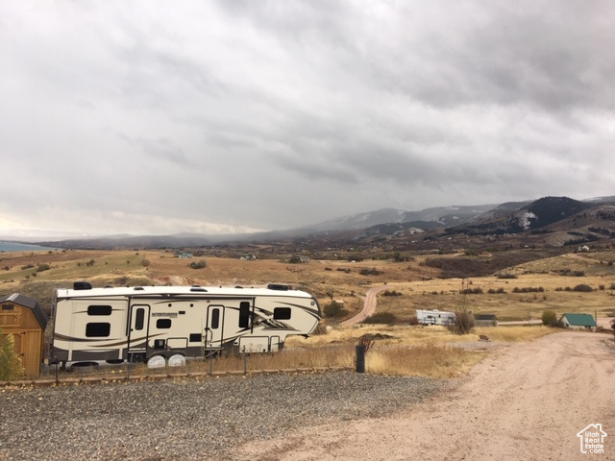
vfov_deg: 48.2
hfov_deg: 61.7
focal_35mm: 29
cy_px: 230
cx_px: 308
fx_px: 515
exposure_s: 1/125
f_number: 2.2
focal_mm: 4.15
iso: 25
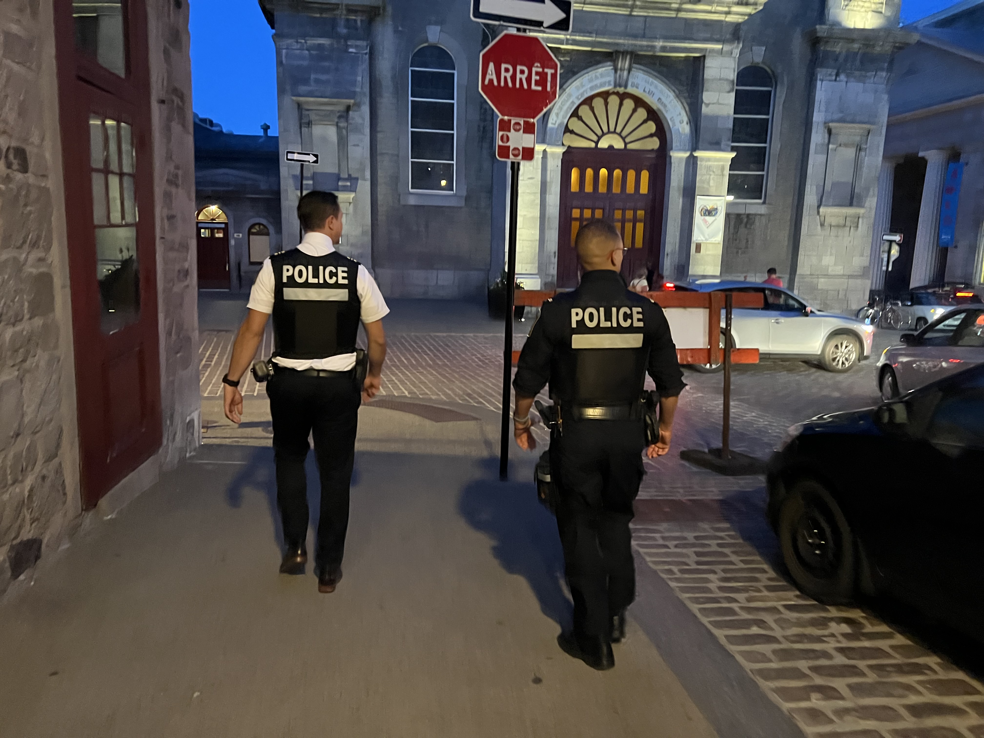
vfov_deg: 53.1
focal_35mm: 26
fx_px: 739
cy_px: 369
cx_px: 492
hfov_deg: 67.3
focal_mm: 5.7
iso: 640
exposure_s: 1/30
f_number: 1.5
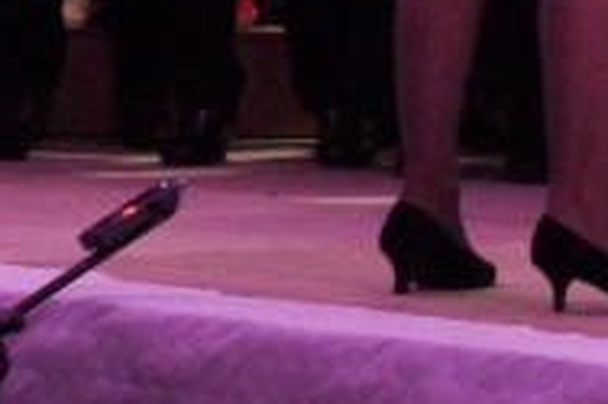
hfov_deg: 5.0
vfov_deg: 3.3
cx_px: 1210
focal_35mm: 408
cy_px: -598
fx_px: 6884
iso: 1600
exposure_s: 1/13
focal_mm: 50
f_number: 5.6
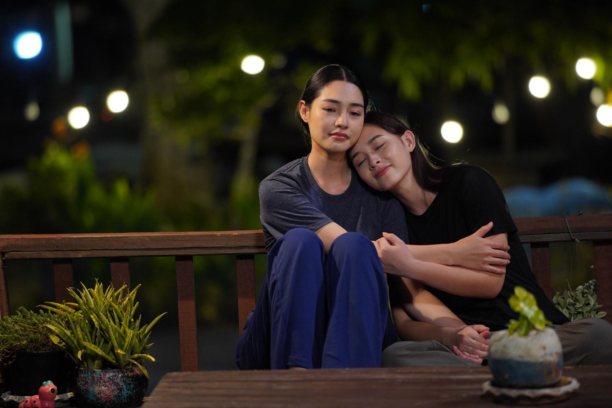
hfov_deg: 10.3
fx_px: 3399
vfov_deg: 6.9
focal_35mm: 200
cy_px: 204
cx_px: 306
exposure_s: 1/100
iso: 1600
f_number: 2.8
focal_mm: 200
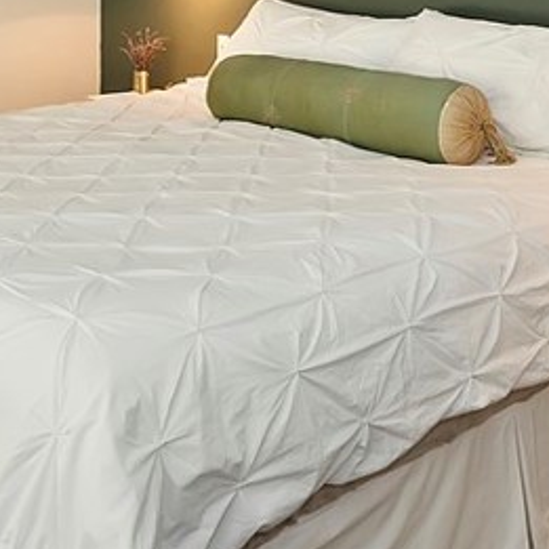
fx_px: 897
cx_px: 118
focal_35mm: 50
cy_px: -100
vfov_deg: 29.5
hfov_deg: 33.2
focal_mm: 10
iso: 400
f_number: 8
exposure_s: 1/30
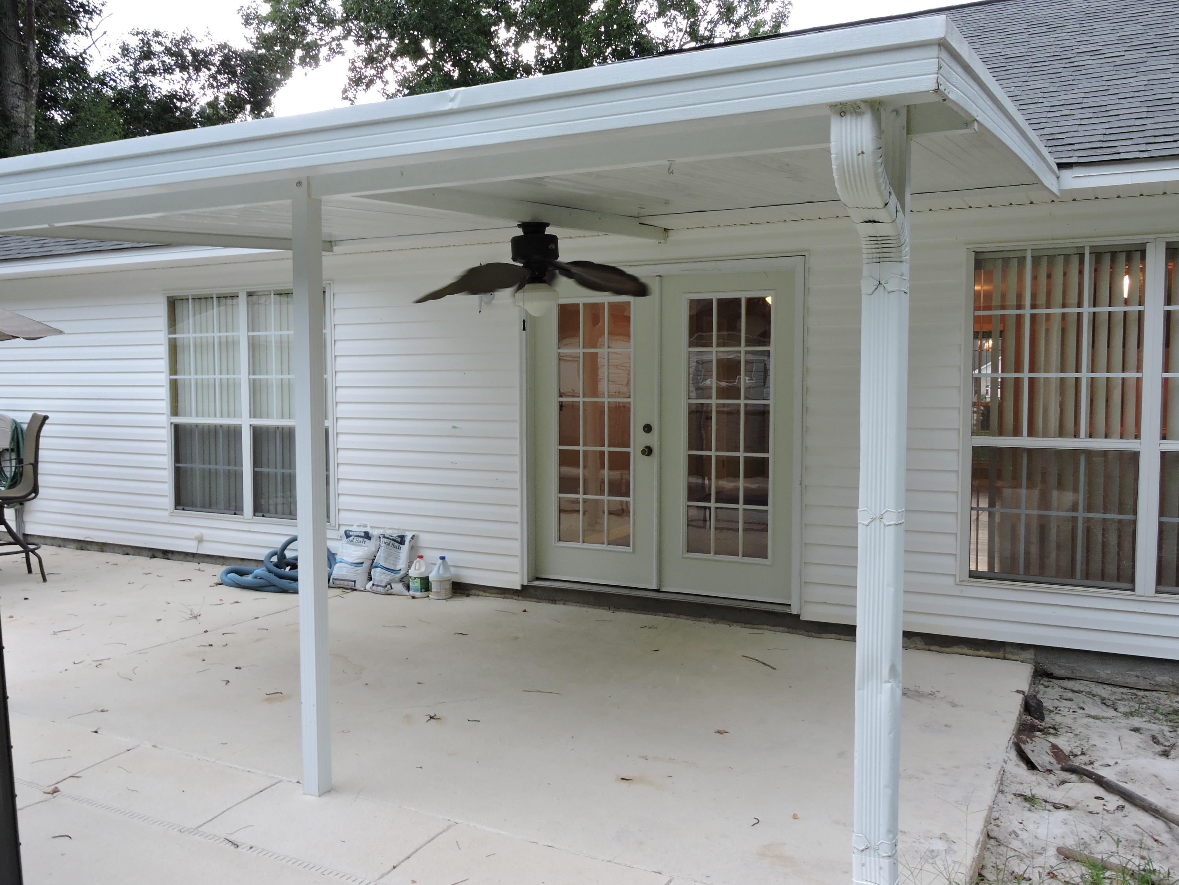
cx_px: 590
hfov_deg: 60.0
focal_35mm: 30
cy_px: 442
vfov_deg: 46.8
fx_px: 1022
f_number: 3.5
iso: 200
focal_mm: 5.4
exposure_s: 1/30
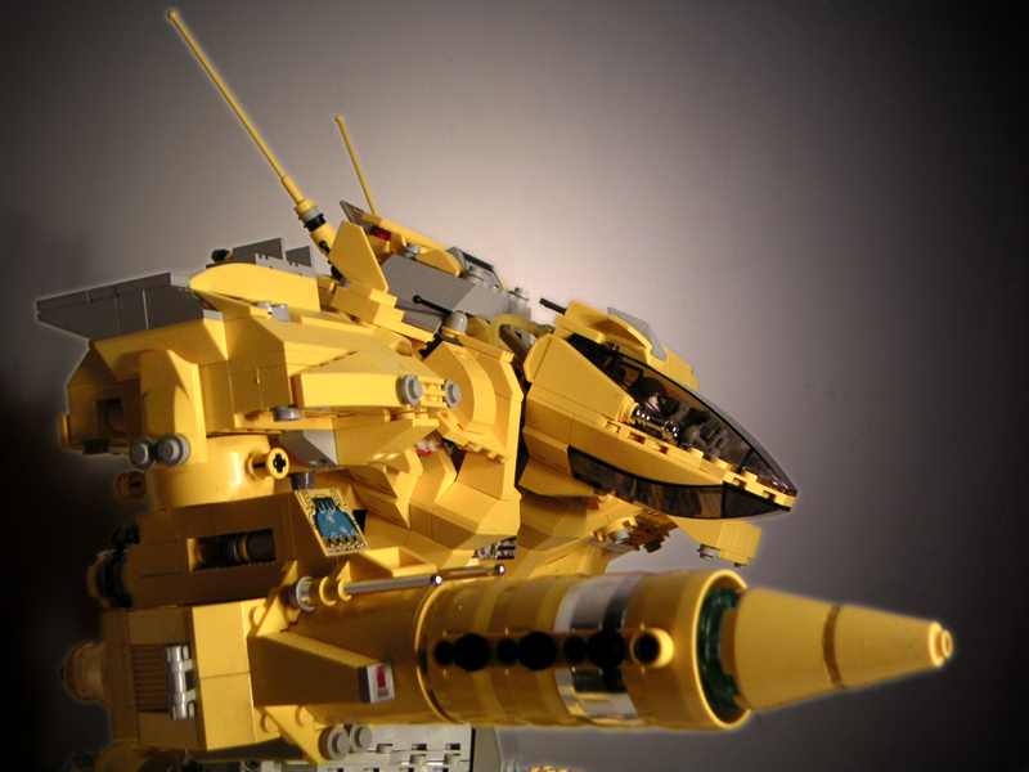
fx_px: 1367
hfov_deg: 41.2
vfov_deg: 31.5
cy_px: 386
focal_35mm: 46
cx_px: 514
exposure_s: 1/45
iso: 100
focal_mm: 7.2
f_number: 2.9
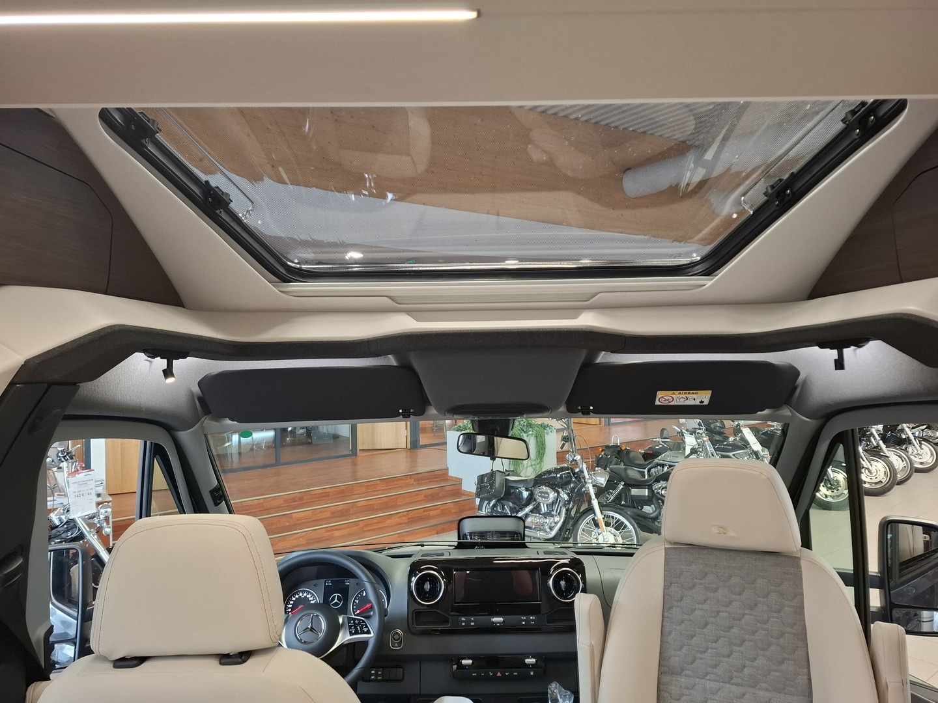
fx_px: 623
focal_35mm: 23
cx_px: 469
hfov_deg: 73.9
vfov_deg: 58.9
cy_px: 352
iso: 250
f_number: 1.8
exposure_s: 1/50
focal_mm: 5.54
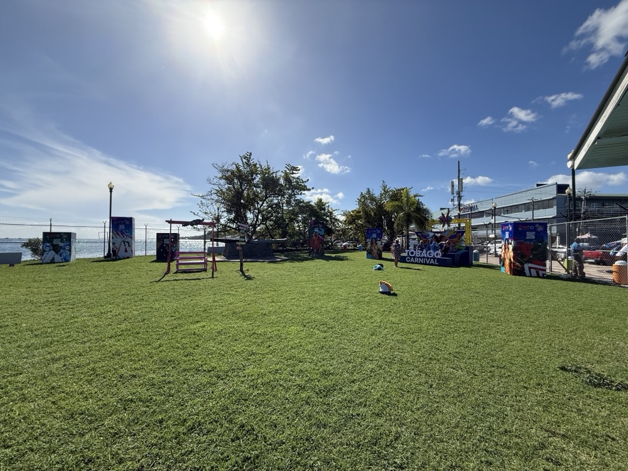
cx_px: 314
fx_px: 254
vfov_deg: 85.7
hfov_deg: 102.1
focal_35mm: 14
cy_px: 236
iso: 50
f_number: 2.2
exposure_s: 1/3663
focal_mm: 2.22
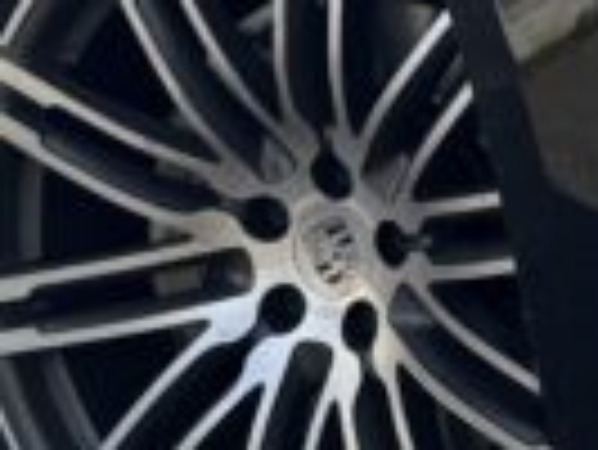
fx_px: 2490
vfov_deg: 10.0
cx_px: 1007
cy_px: -234
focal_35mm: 144
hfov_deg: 12.7
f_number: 1.78
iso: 80
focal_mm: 6.76
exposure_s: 1/1721
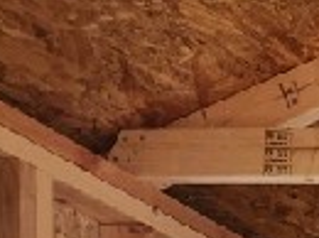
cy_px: 734
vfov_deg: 8.5
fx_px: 1306
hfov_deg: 10.4
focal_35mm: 142
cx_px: 925
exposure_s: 1/60.2
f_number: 1.8
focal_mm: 5.4
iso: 25
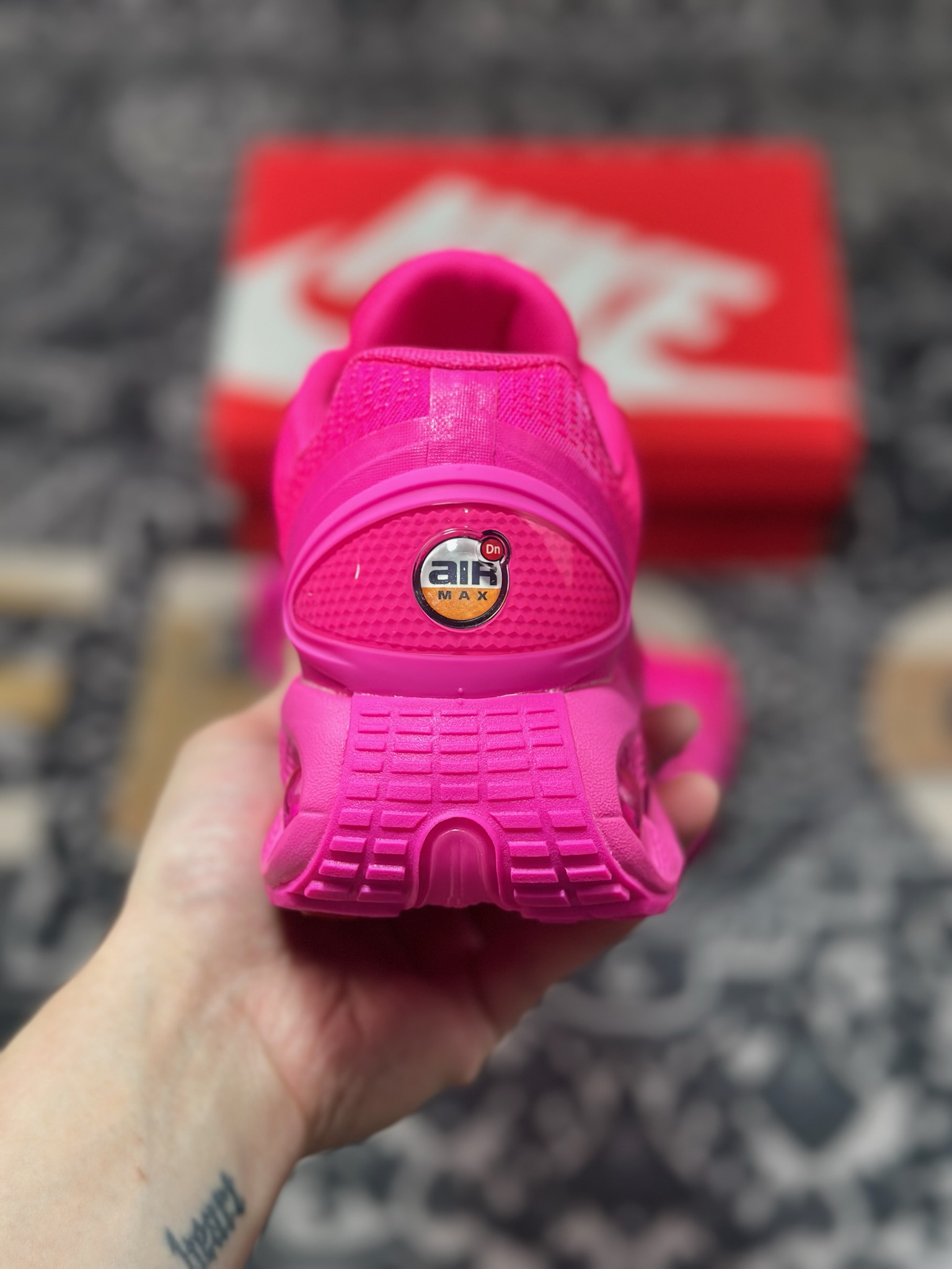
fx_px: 1760
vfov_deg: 39.7
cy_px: 634
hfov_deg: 30.3
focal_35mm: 48
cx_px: 476
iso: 80
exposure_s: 1/398
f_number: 1.78
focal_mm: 6.86
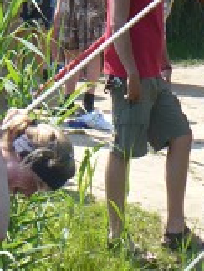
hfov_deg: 2.4
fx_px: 4867
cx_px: 15
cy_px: 318
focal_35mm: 621
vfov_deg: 3.2
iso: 100
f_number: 4.1
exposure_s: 1/320
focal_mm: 27.7
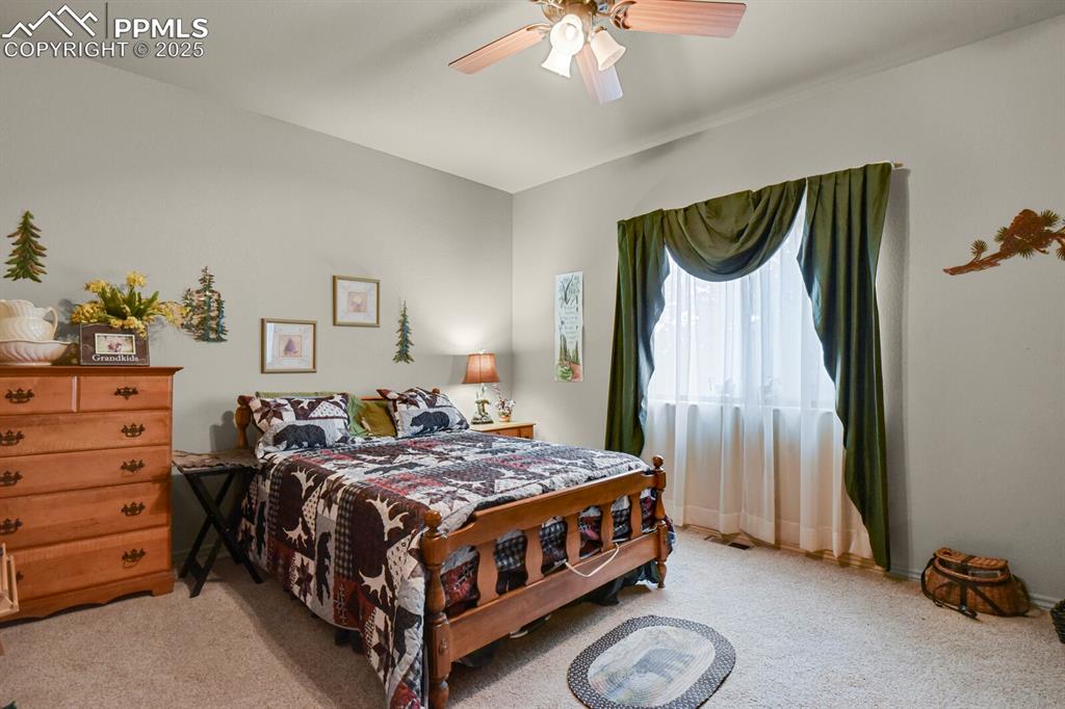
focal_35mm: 17
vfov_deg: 70.4
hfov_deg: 93.3
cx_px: 532
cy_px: 354
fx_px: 503
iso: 12800
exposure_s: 1/20
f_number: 8
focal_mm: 17
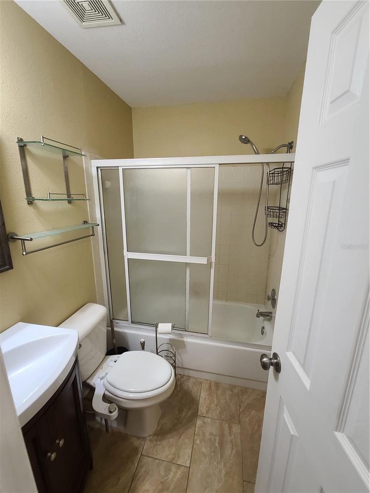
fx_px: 185
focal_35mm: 13
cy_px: 246
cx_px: 185
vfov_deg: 106.2
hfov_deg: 89.9
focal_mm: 2.2
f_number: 2.2
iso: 250
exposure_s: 1/60
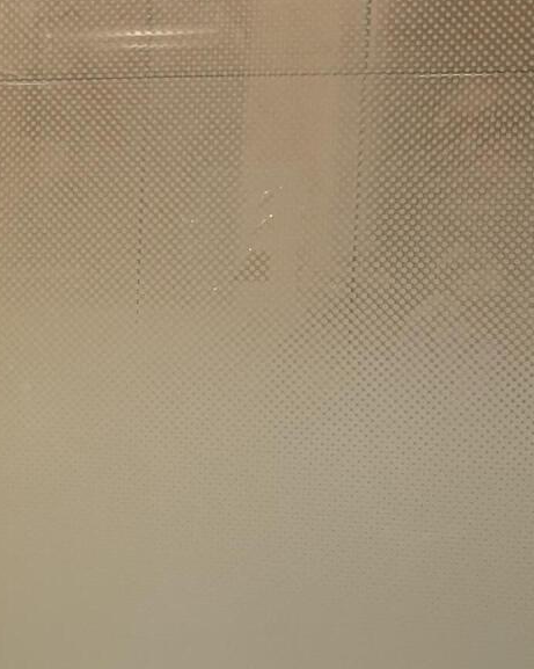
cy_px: 483
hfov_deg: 16.3
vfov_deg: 21.6
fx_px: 1740
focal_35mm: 88
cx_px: -200
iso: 125
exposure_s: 1/120
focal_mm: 5.96
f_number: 1.6
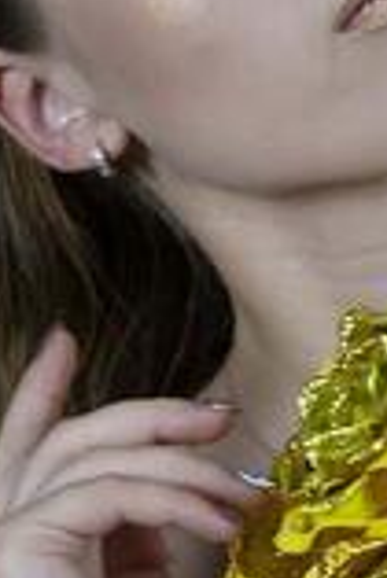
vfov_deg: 4.2
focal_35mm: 487
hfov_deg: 2.8
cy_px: 309
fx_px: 7834
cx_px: 391
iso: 1250
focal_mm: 85
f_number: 4.5
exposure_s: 1/80
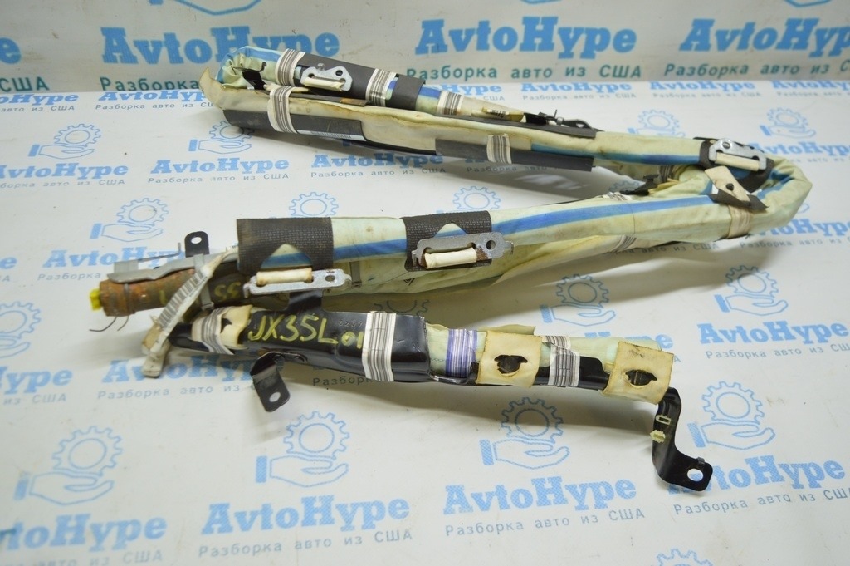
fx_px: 779
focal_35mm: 33
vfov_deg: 39.9
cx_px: 425
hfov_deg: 57.3
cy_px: 283
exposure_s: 1/60
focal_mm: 22
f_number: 3.8
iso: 400
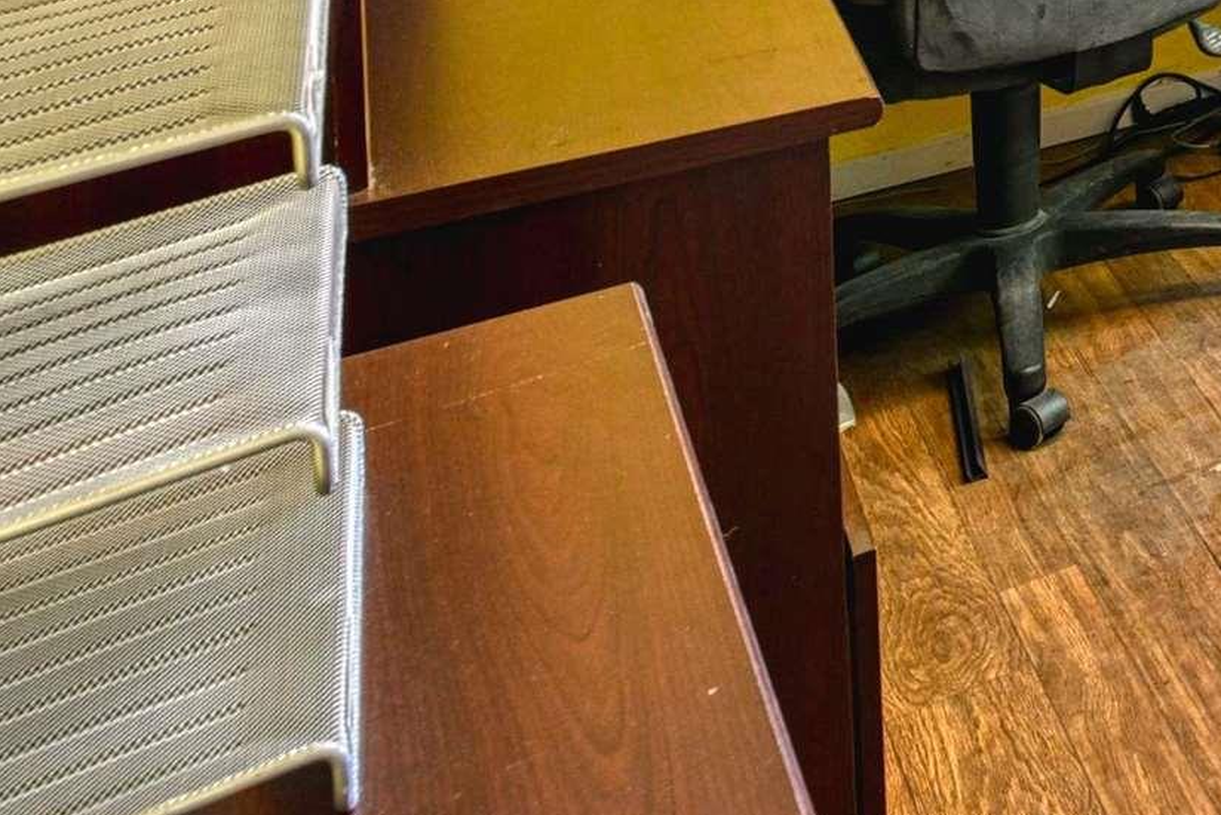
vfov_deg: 19.1
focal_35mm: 56
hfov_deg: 22.1
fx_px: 1900
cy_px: -600
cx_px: 2182
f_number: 11
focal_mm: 15
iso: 400
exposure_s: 1/3.33
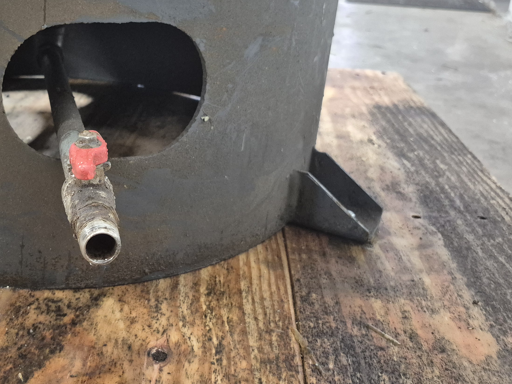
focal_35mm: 42
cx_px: 82
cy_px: 113
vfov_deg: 33.9
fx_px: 621
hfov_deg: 42.2
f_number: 1.8
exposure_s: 1/60
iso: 1250
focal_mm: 5.4
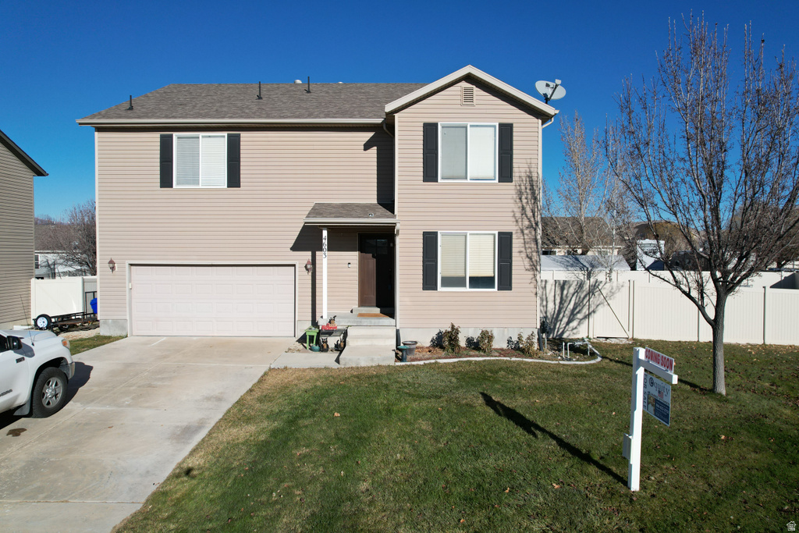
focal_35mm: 22
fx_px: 488
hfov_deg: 78.6
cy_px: 266
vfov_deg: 57.2
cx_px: 400
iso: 140
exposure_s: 1/3200
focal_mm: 8.38
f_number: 2.8
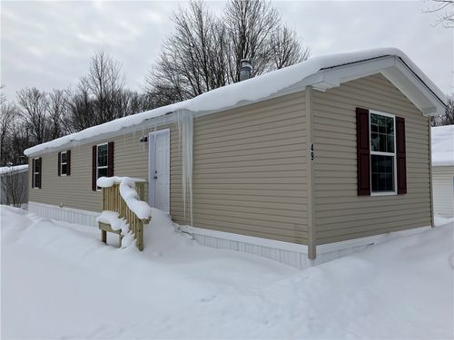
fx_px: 367
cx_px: 227
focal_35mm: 28
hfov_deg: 63.4
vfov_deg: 49.7
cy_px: 170
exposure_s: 1/4049
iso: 32
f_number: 1.8
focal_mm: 3.99
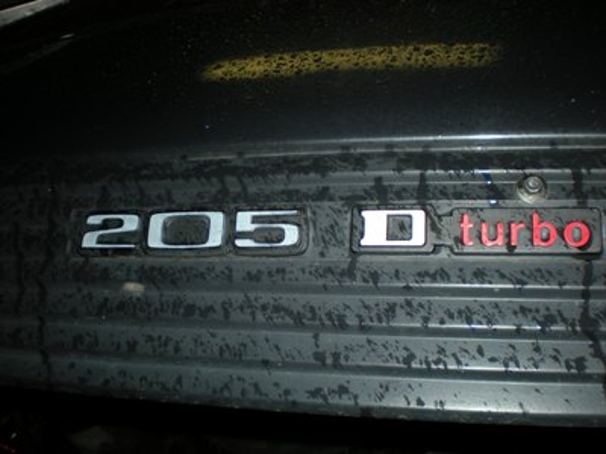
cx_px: 303
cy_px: 227
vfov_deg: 37.7
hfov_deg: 49.0
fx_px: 665
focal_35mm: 38
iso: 64
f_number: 3.1
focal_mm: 6.3
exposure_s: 1/60
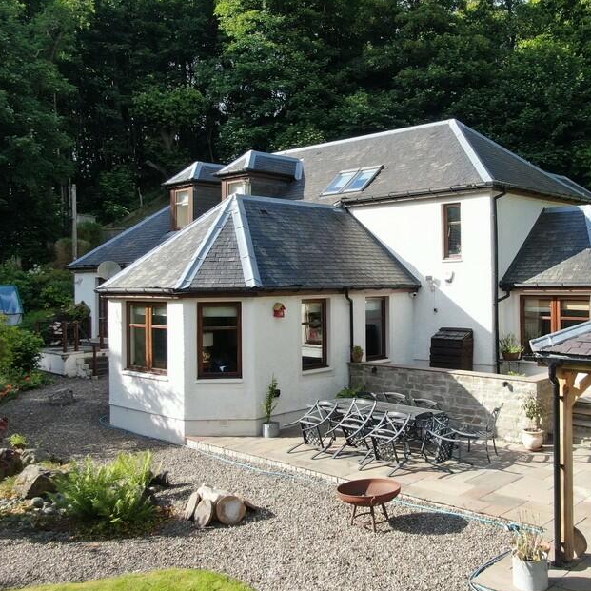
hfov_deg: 46.9
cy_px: 262
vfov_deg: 47.1
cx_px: 358
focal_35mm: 35
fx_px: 676
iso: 100
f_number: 2.8
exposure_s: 1/500
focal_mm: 4.39
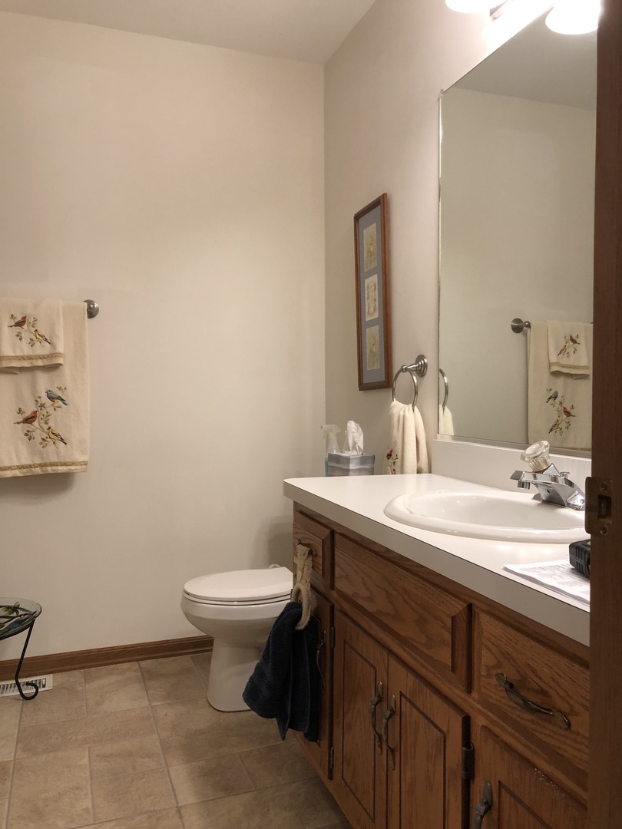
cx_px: 311
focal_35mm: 28
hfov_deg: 49.7
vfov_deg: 63.4
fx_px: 671
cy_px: 414
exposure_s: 1/30
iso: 32
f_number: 1.8
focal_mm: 3.99
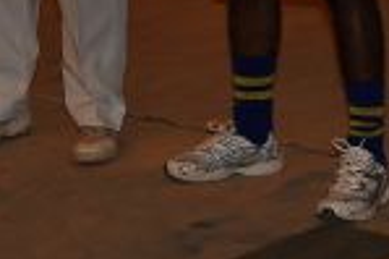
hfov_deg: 10.0
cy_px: -222
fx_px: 2213
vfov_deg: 6.5
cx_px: 26
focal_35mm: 205
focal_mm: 34
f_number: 4.8
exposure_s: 1/45
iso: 200
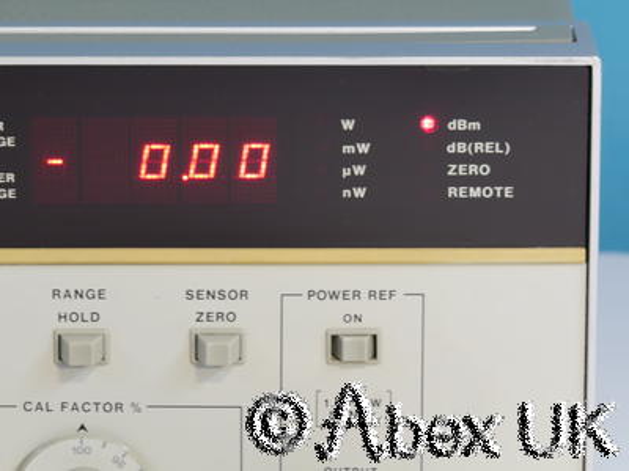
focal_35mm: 280
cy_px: 236
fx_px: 5088
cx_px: 314
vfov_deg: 5.3
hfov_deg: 7.1
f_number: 14
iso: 400
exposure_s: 1/1.6
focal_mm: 140
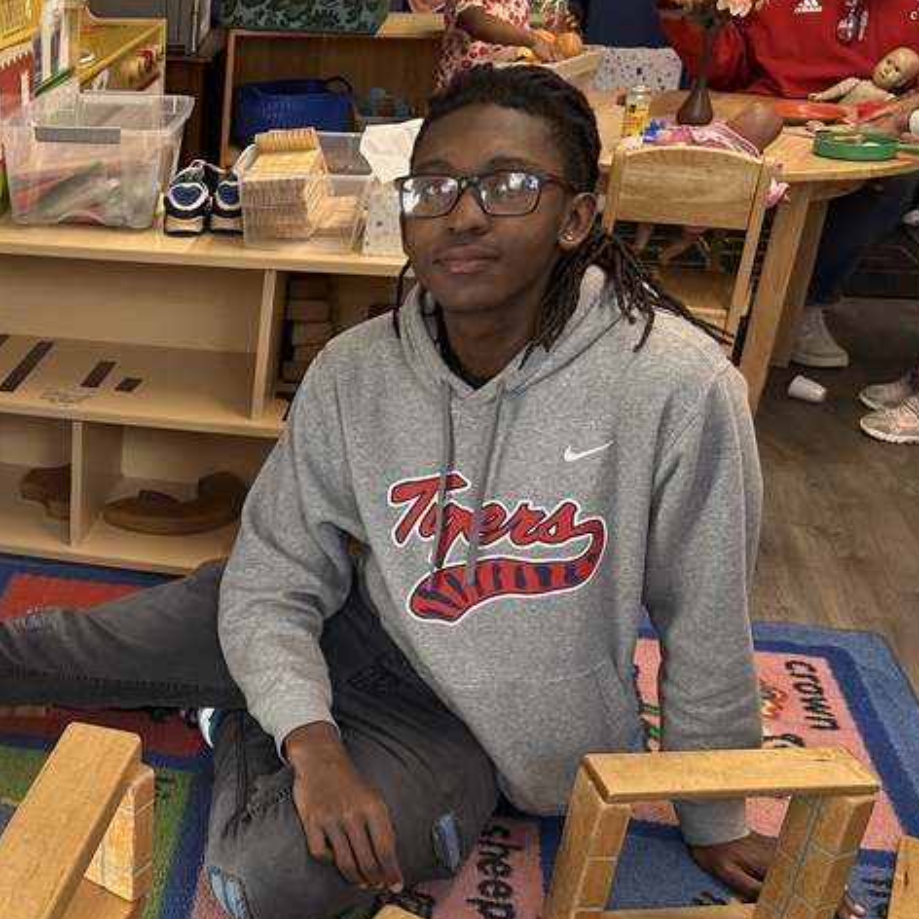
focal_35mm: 46
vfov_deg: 36.4
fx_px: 1382
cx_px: -4
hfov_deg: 33.6
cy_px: 617
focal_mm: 6.86
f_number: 1.78
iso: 100
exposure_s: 1/130
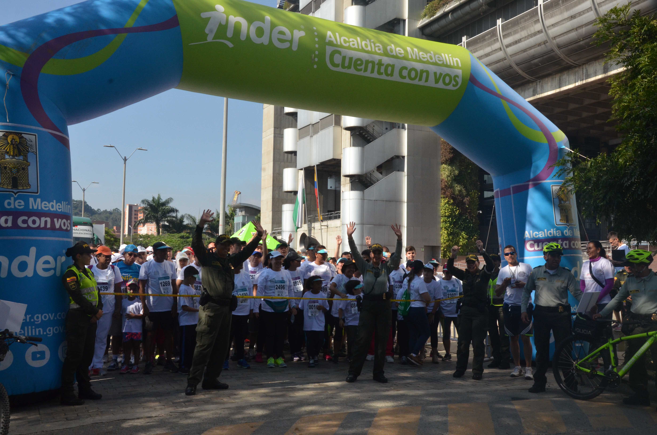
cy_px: 218
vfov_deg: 35.3
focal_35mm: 38
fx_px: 683
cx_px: 328
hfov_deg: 51.4
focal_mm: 25
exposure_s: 1/500
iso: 1000
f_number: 11
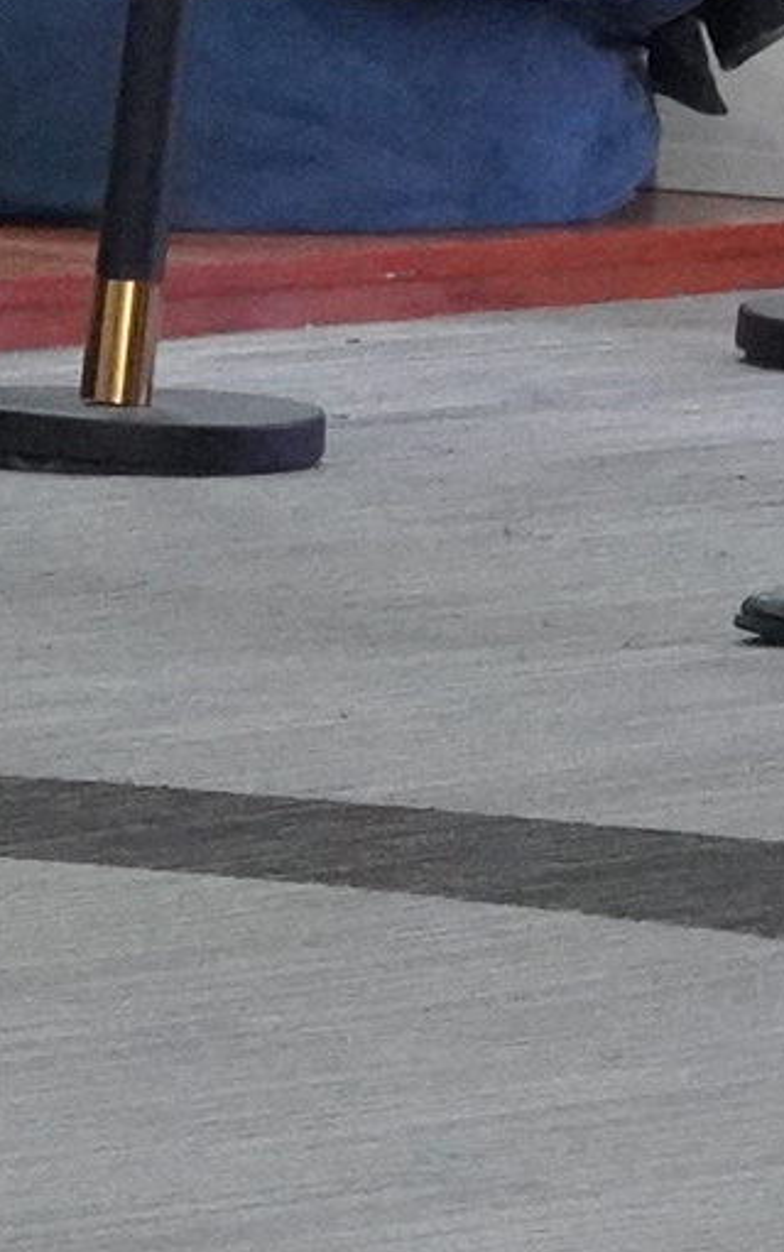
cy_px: -821
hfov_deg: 2.2
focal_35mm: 593
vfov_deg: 3.5
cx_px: 1308
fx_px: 20244
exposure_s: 1/160
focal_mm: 66
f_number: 5.6
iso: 6400
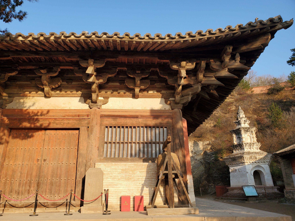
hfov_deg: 67.3
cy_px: 110
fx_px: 222
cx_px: 148
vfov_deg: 53.1
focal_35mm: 26
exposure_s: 1/625
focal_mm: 4.3
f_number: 2.4
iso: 50
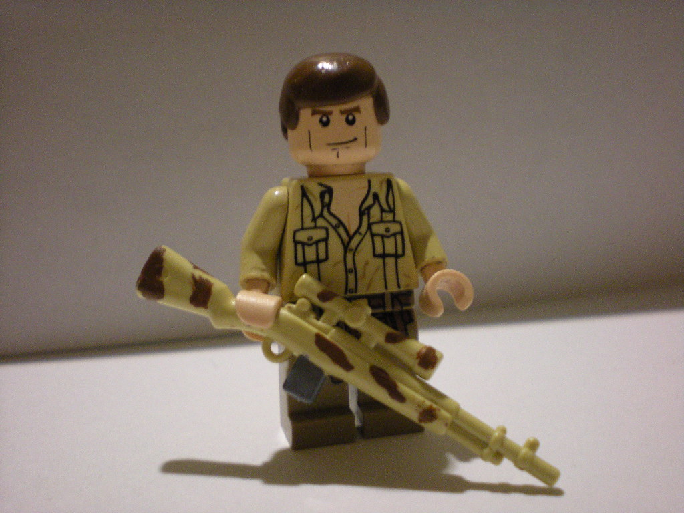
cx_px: 342
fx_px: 869
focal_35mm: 44
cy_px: 256
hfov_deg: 42.9
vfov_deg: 32.9
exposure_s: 1/8
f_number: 3.5
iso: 373
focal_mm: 7.4
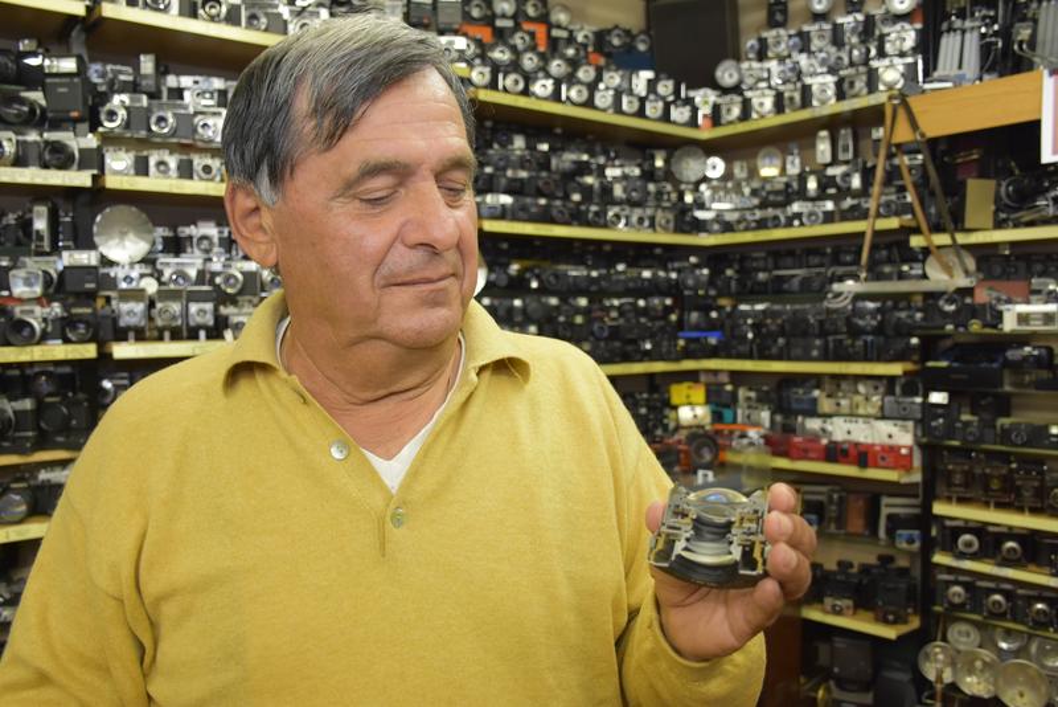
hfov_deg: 57.2
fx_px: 970
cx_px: 529
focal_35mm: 33
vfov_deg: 40.0
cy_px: 354
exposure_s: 1/60
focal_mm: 22
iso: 1100
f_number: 4
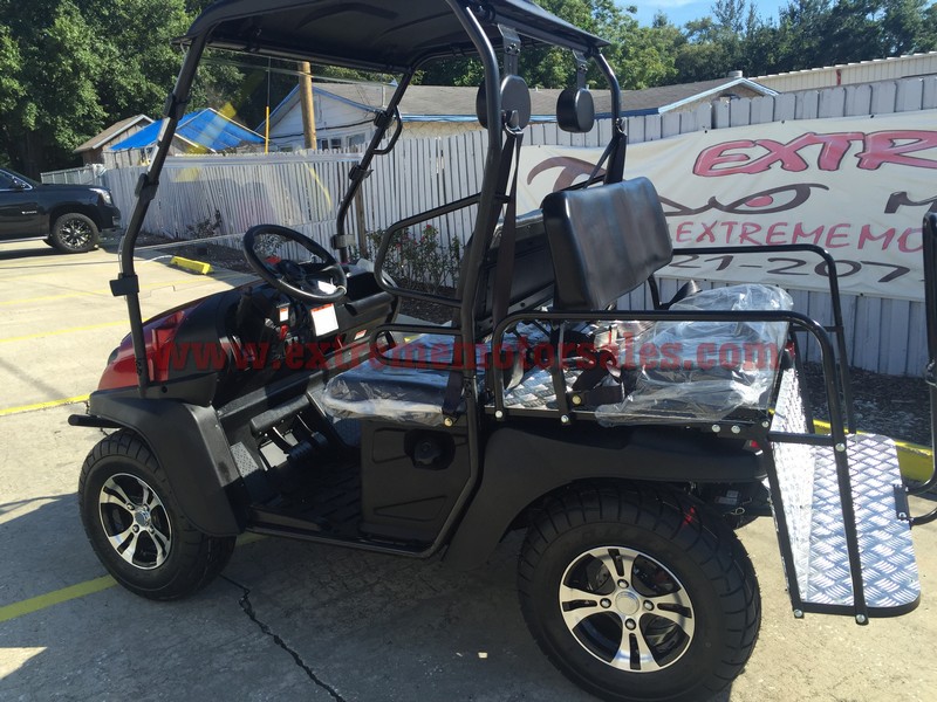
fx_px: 785
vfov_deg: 48.2
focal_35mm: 29
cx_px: 468
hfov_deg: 61.7
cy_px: 351
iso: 32
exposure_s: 1/920
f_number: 2.2
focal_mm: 4.15
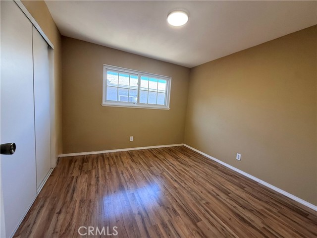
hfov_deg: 102.1
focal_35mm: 14
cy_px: 119
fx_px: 128
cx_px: 158
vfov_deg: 85.7
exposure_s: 1/99
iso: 250
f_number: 2.2
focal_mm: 2.22
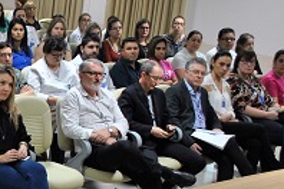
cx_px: -76
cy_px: 152
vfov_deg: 16.5
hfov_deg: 22.4
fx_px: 647
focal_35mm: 82
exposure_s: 1/30
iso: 320
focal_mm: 18
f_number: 3.5
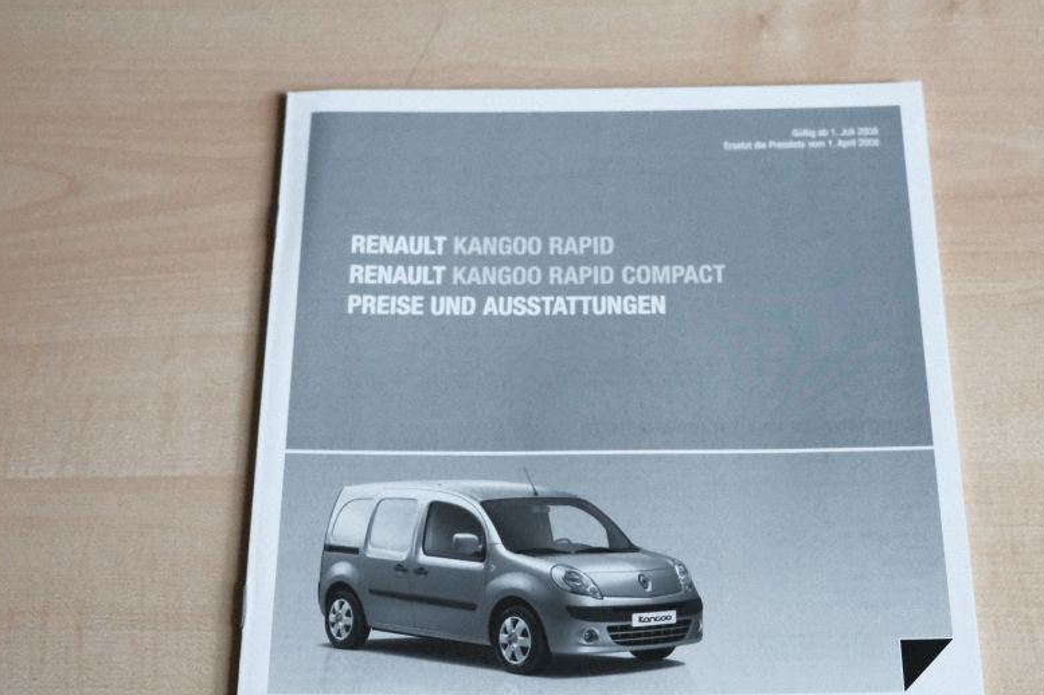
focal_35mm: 46
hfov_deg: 42.7
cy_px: 432
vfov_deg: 29.1
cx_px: 569
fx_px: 1333
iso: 6400
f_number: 3.6
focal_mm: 24.3
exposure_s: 1/550
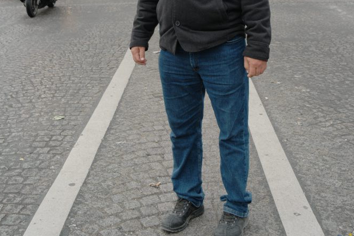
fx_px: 511
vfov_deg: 23.3
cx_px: 184
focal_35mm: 52
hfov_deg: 38.2
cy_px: -61
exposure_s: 1/125
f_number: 4.5
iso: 100
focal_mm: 20
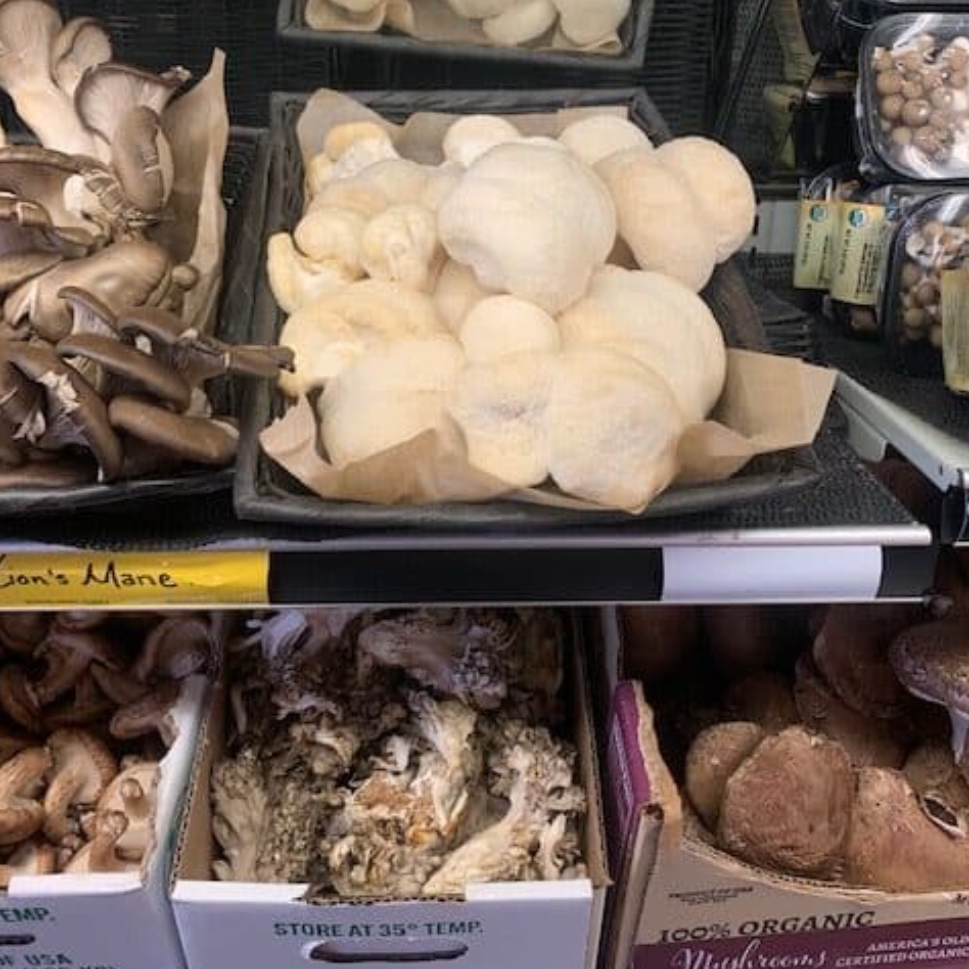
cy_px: 341
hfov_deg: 52.5
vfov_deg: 51.8
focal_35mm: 31
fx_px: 982
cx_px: 484
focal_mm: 4.25
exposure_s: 1/60
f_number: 1.8
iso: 100
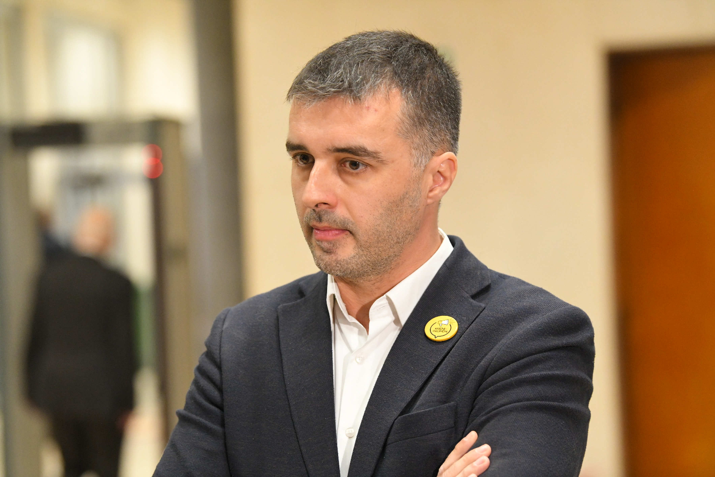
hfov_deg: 17.1
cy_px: 238
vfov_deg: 11.4
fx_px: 2383
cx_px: 358
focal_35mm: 120
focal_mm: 120
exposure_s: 1/250
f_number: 4
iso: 6400
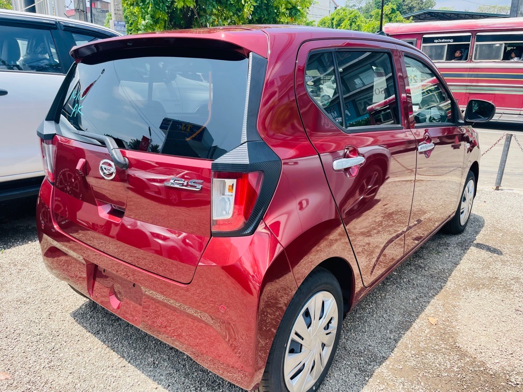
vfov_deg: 53.1
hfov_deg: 67.3
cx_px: 262
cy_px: 196
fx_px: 393
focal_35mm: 26
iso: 32
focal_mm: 4.2
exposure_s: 1/932
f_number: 1.6
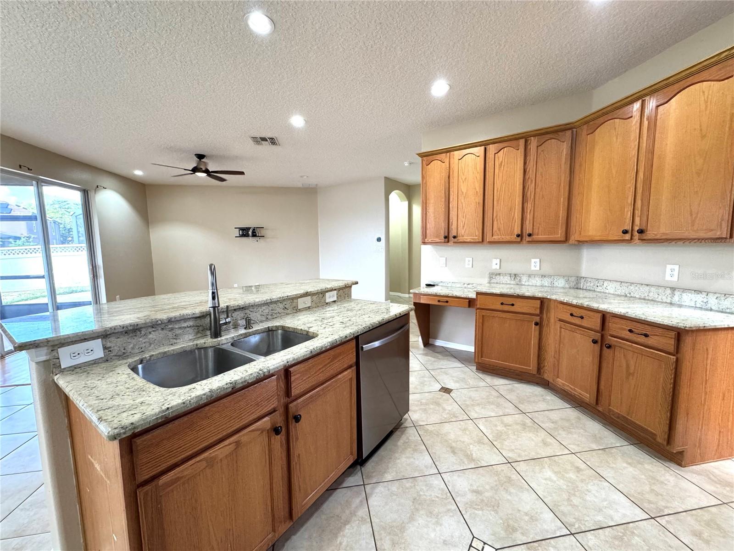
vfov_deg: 85.7
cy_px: 276
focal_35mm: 14
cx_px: 367
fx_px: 297
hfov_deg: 102.1
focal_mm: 2.22
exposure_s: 1/120
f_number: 2.2
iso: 320
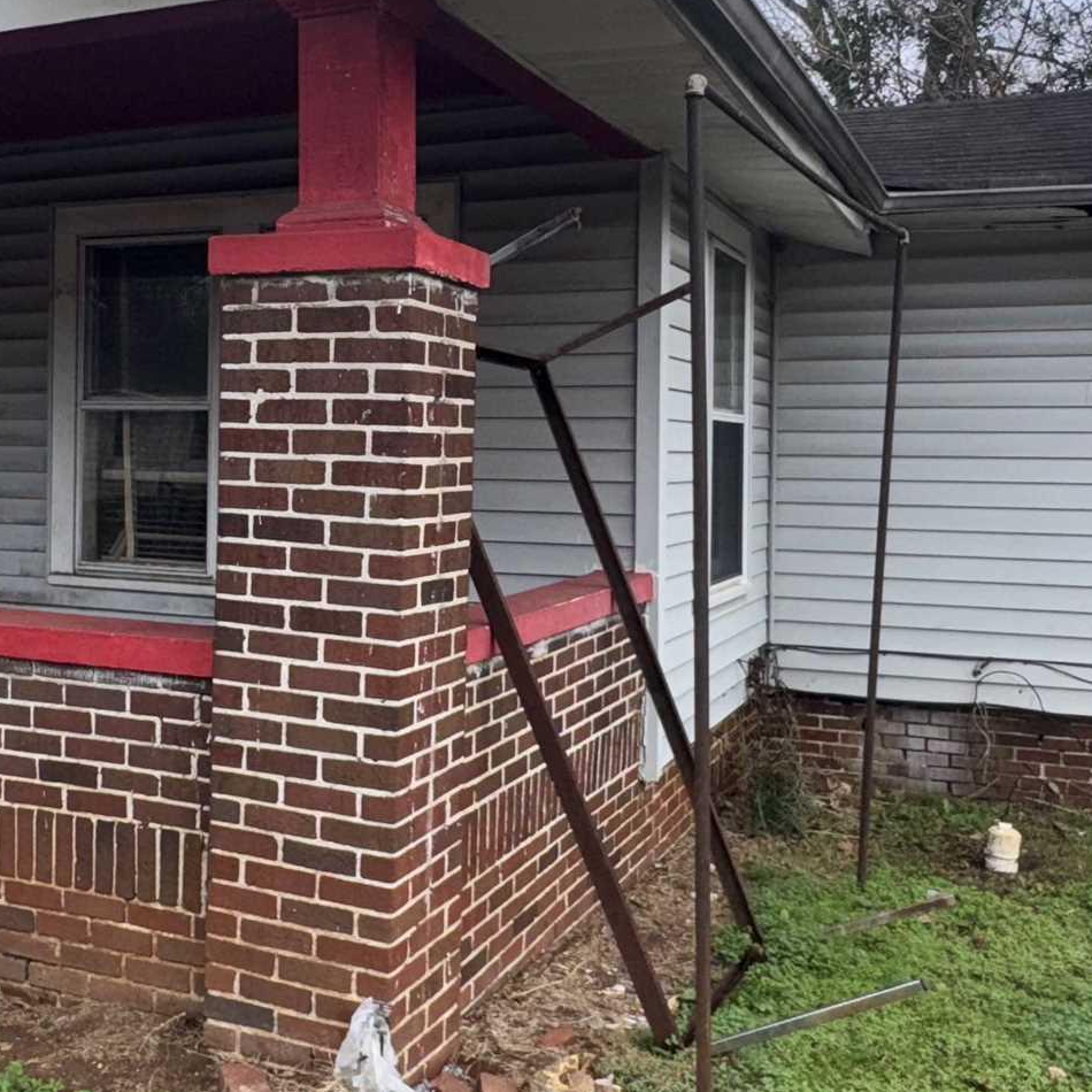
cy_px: 464
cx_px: 425
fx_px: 1428
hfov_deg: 41.6
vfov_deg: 41.8
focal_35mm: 40
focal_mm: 2.22
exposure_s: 1/135
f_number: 2.2
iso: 32
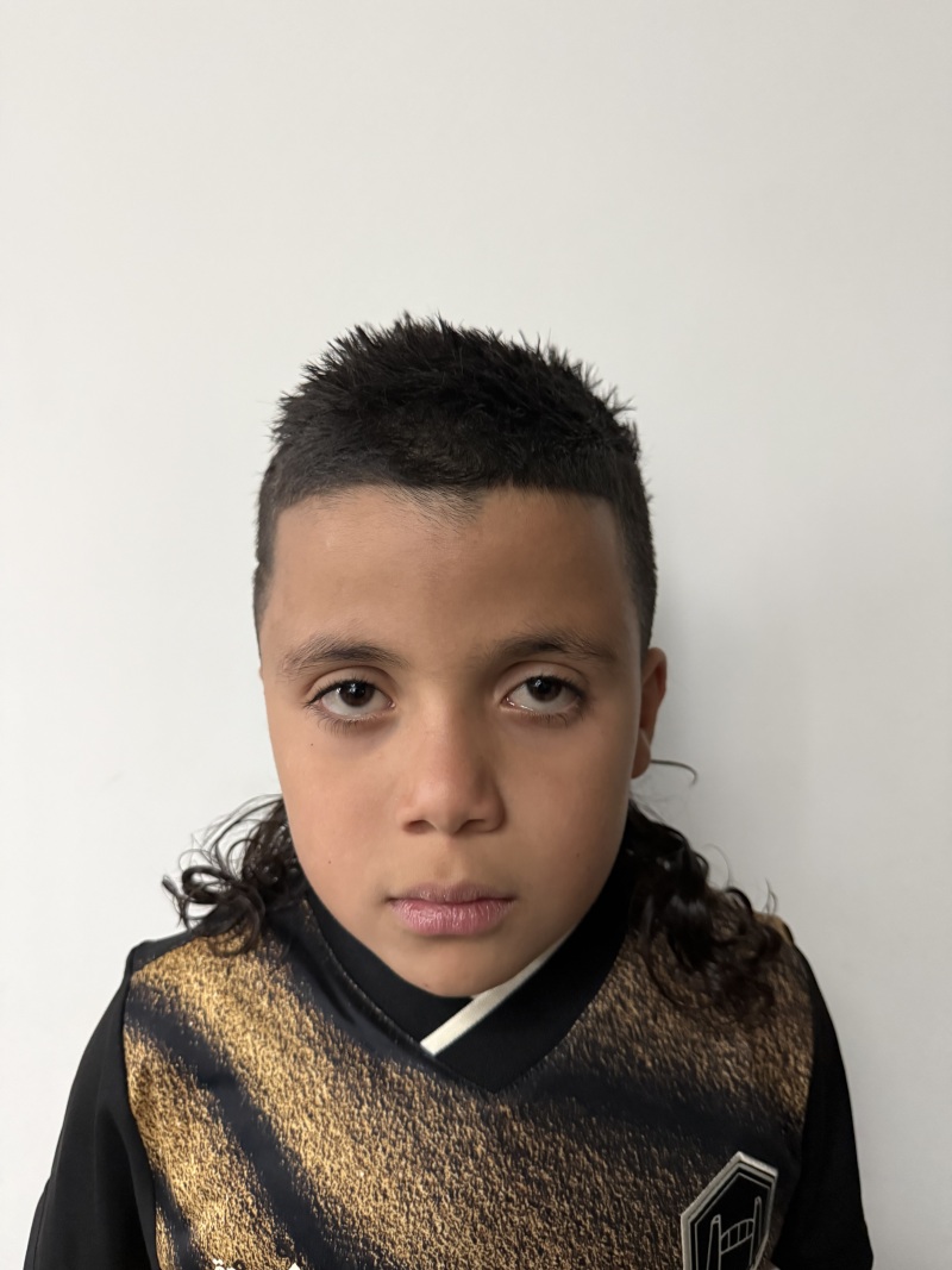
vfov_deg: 71.6
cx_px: 476
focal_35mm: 24
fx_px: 880
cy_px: 635
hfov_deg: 56.8
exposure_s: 1/30
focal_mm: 6.76
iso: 1250
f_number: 1.78
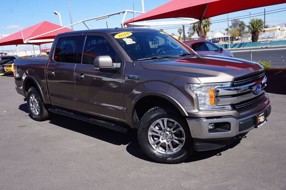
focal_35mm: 33
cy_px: 95
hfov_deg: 57.2
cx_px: 143
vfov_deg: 39.9
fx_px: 262
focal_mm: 22
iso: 100
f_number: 13
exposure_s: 1/80
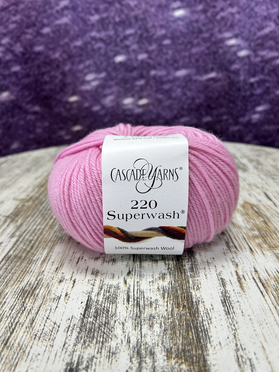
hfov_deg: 53.1
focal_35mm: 26
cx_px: 140
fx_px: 279
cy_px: 186
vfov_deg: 67.3
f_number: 1.5
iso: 80
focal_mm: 5.7
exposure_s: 1/121
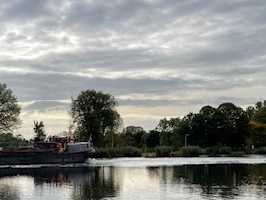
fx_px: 476
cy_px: 150
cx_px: -31
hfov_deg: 28.2
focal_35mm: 62
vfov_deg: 23.4
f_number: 1.6
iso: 32
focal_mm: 5.1
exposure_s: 1/4348
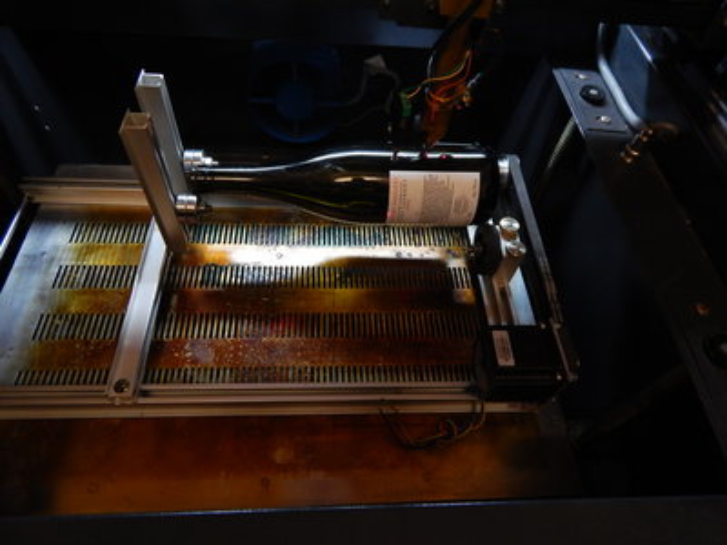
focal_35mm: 23
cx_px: 364
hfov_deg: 73.9
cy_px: 272
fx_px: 483
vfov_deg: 58.9
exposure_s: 1/20
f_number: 3
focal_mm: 4
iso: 400
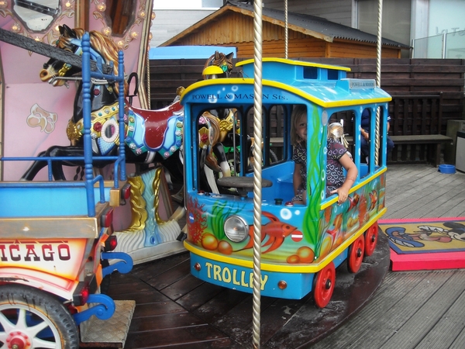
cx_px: 232
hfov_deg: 52.6
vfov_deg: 40.7
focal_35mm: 35
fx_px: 470
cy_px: 174
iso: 73
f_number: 2.8
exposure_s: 1/250
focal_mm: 5.7
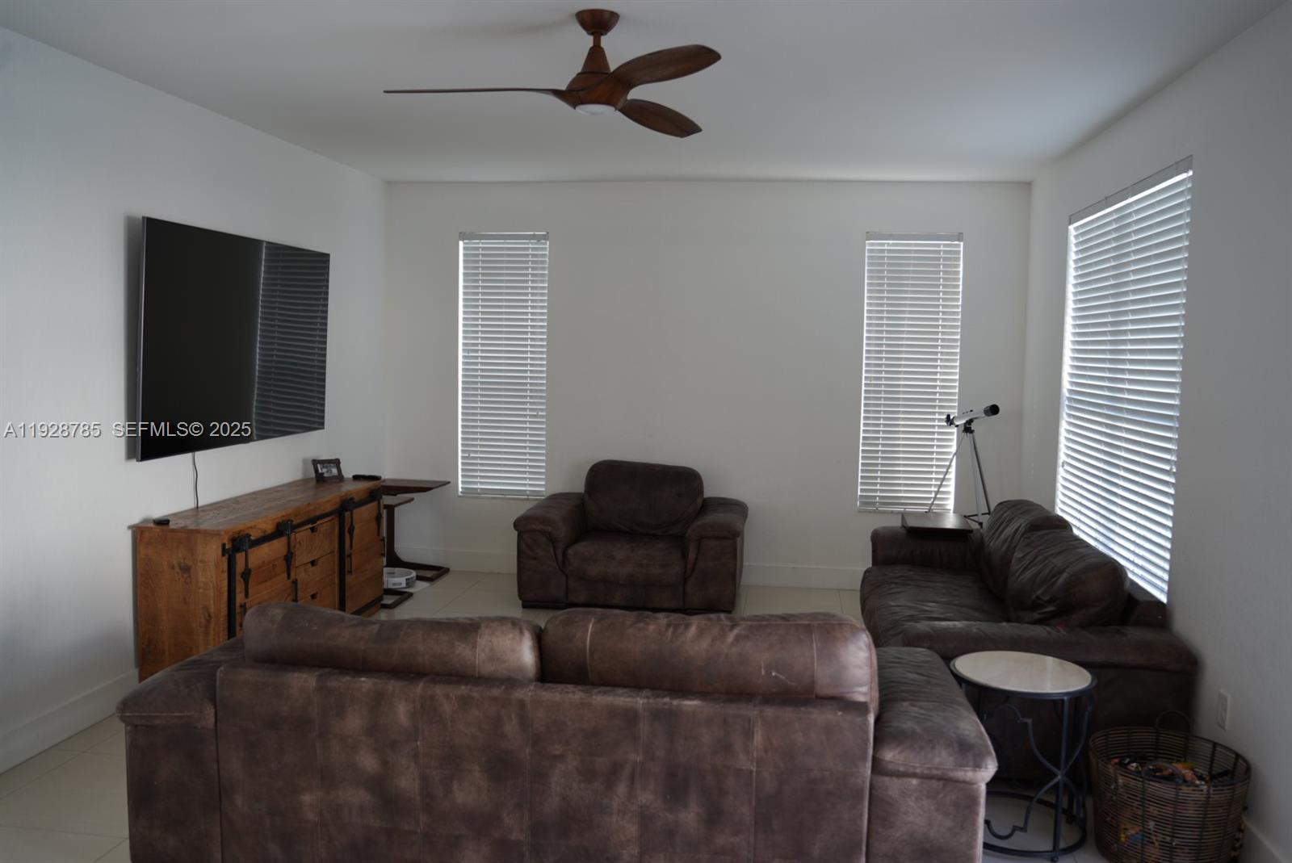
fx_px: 1005
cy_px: 432
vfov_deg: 46.5
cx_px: 646
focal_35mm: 28
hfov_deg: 65.4
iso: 100
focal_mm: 28
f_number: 3.2
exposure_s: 1/20
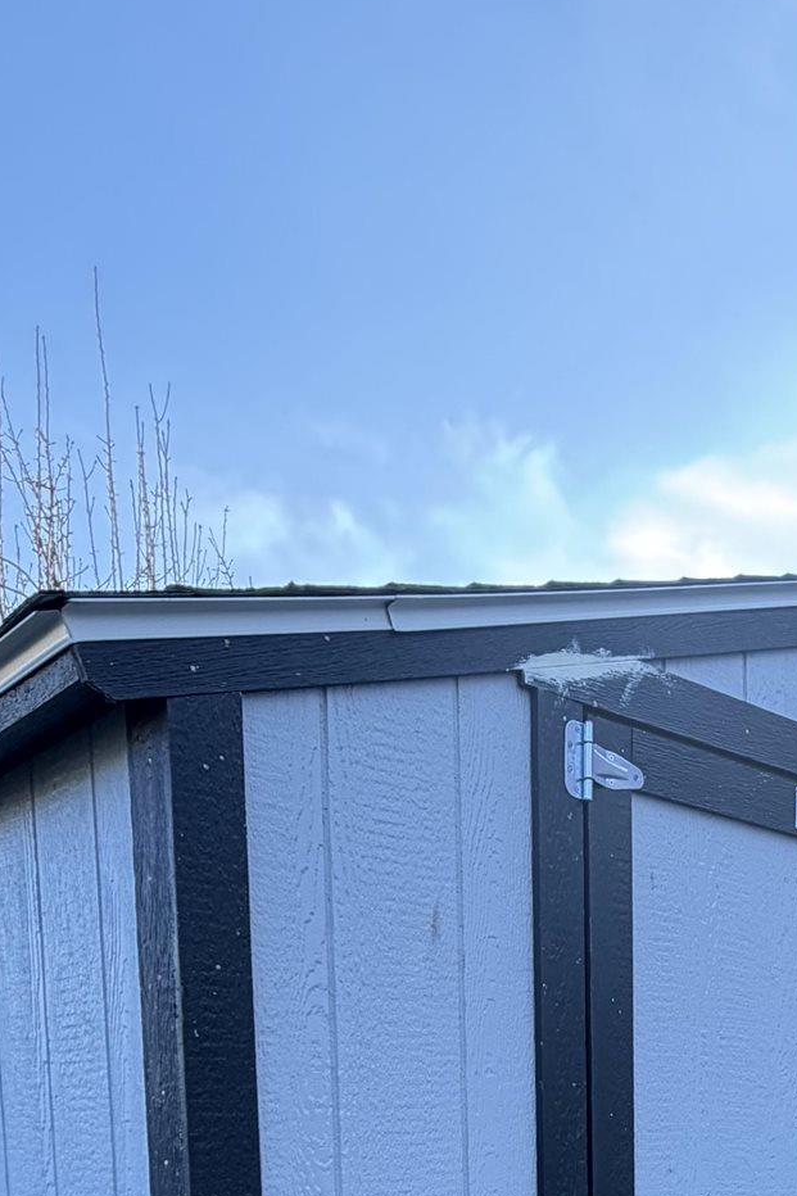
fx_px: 1196
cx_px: 670
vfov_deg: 43.6
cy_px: 1254
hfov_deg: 35.3
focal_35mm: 36
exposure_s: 1/120
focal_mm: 2.22
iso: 160
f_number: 2.2
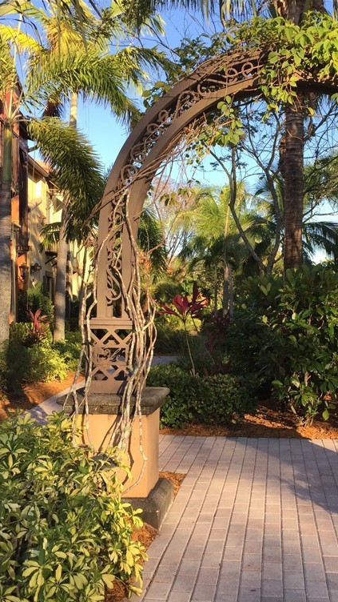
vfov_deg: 47.4
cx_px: 223
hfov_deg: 27.6
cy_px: 307
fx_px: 685
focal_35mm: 43
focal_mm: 4.15
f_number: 2.2
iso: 32
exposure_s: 1/514
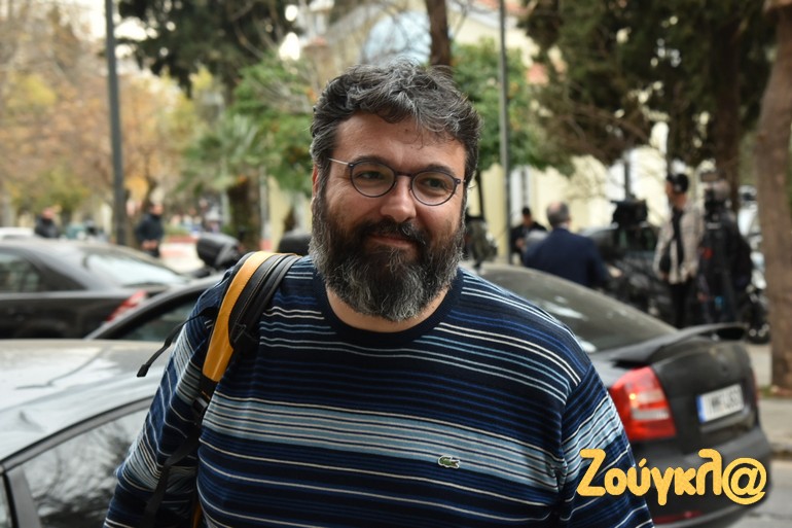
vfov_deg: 21.9
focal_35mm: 62
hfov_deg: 32.4
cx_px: 396
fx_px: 1364
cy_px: 264
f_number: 5.6
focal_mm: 62
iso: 1400
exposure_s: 1/250
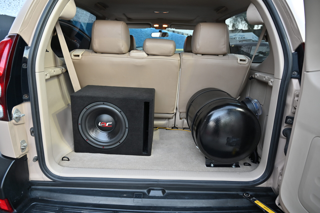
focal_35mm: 24
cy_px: 106
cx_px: 160
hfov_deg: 73.7
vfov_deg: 53.1
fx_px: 213
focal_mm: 24
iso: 200
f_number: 4
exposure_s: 1/20
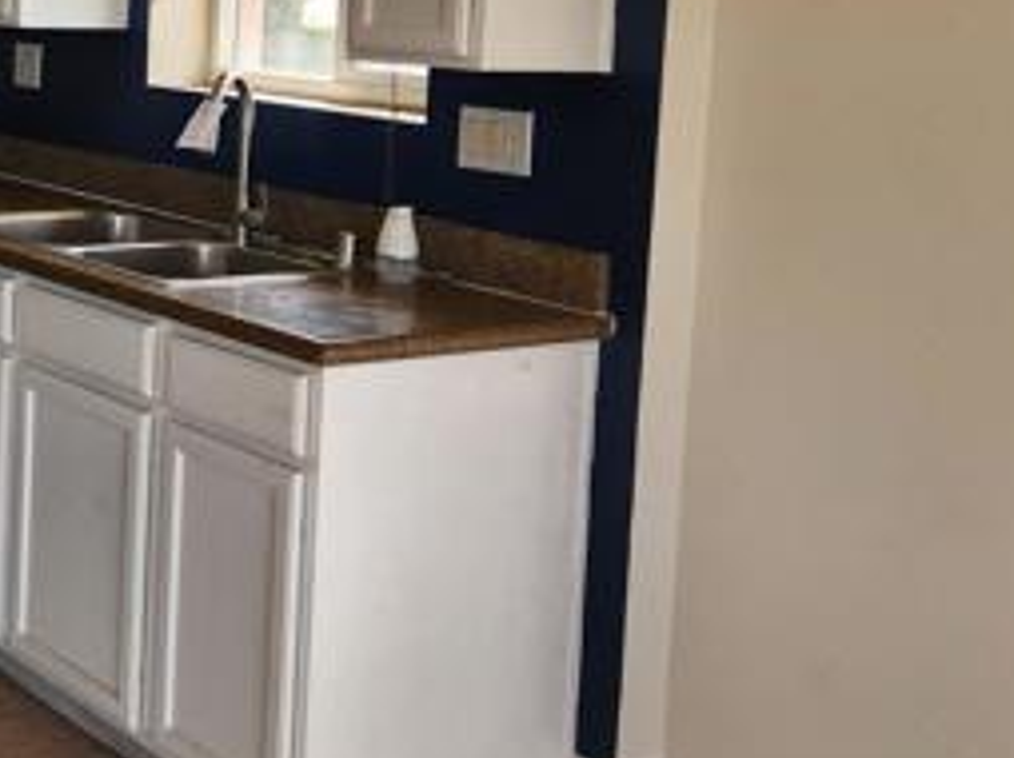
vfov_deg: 24.6
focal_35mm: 58
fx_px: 1697
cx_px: -76
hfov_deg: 30.1
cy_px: 104
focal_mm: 5.4
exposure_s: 1/180
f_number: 1.8
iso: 64
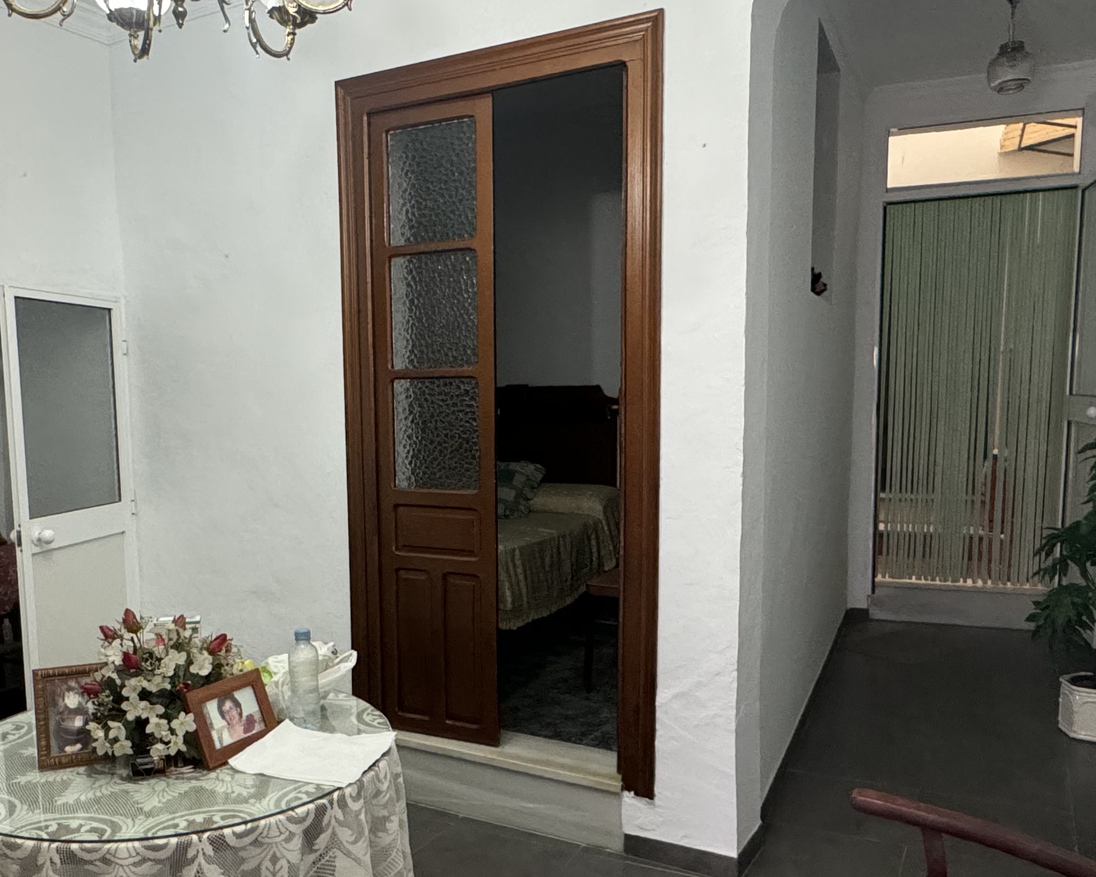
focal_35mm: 32
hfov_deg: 55.3
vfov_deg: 45.5
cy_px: 525
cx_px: 440
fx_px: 1038
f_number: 2.2
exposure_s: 1/50
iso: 640
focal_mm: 2.22
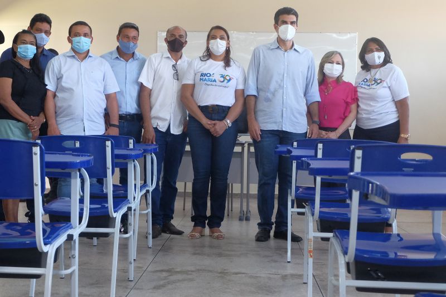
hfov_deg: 44.5
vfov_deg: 30.5
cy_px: 148
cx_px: 223
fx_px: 545
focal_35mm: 44
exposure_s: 1/180
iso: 2000
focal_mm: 29.5
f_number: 4.7
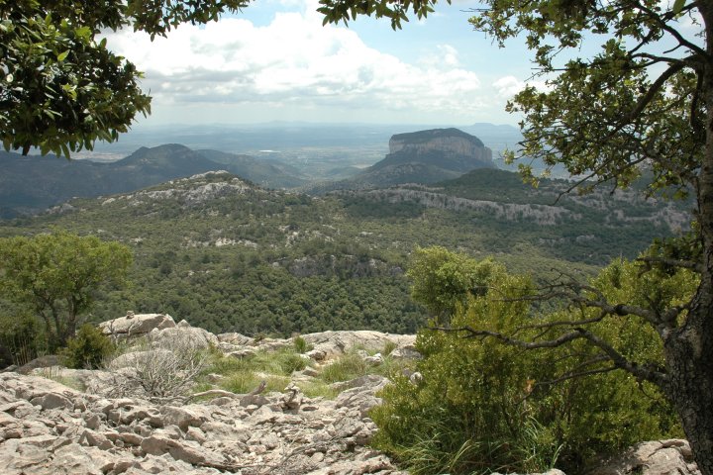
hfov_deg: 67.4
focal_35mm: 27
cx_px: 356
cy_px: 238
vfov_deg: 47.9
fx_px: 535
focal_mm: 18
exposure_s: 1/320
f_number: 9
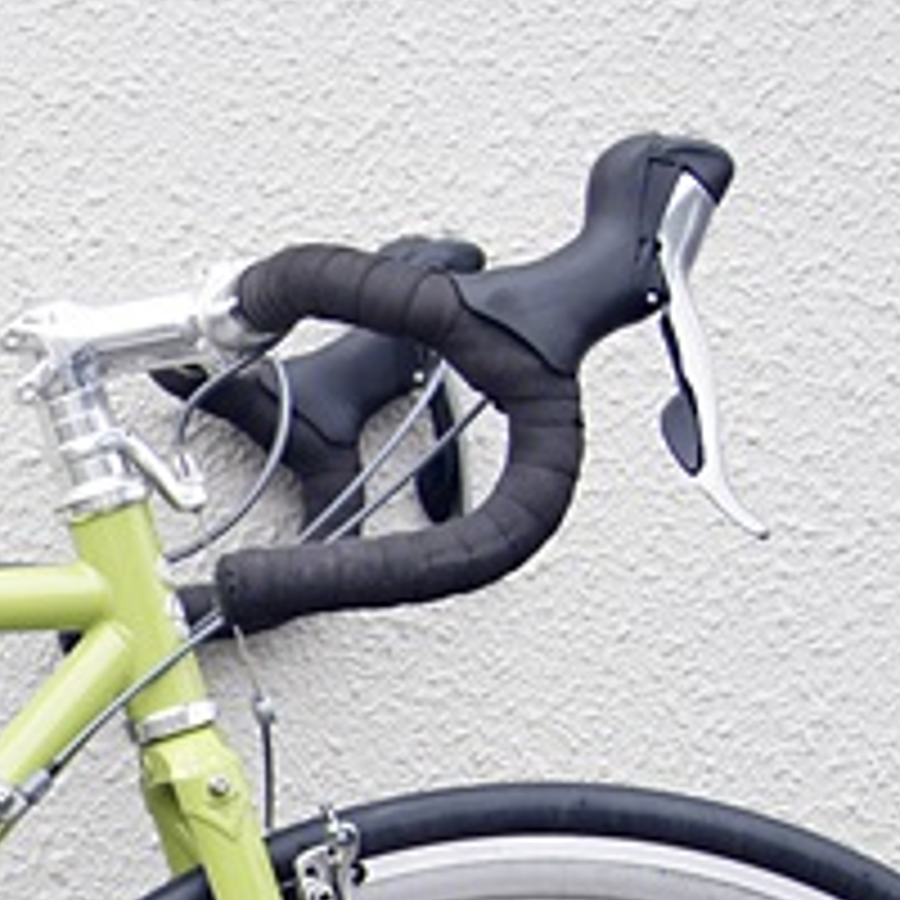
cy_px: 1206
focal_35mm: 149
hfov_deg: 11.0
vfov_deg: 11.4
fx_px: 4383
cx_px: -666
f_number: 4.5
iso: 100
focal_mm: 26
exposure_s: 1/60
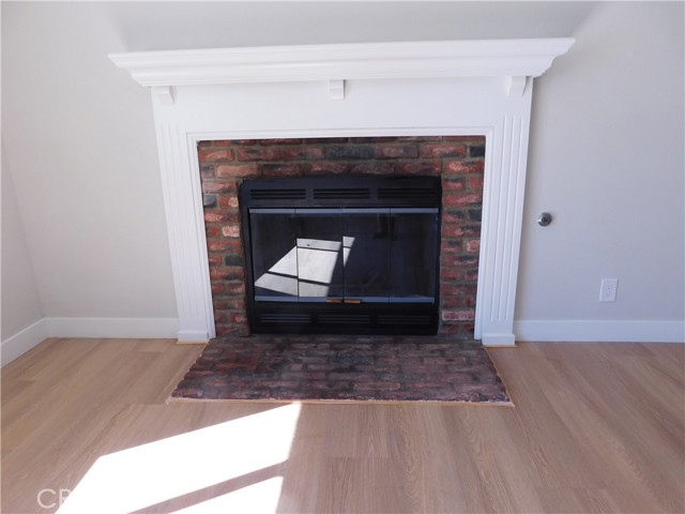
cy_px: 257
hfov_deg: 73.9
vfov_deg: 58.9
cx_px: 342
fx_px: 455
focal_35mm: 23
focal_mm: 4
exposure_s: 1/80
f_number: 3
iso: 125
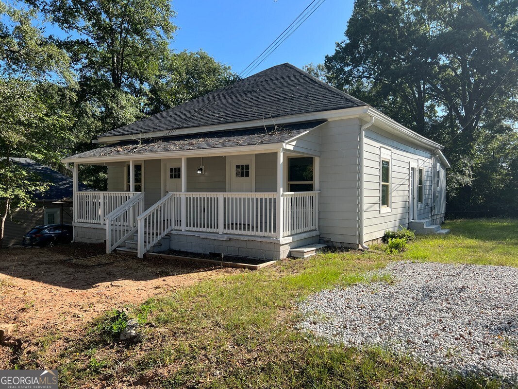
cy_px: 194
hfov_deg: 67.3
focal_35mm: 26
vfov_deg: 53.1
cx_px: 259
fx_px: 389
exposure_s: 1/1751
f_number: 1.5
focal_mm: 5.7
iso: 50
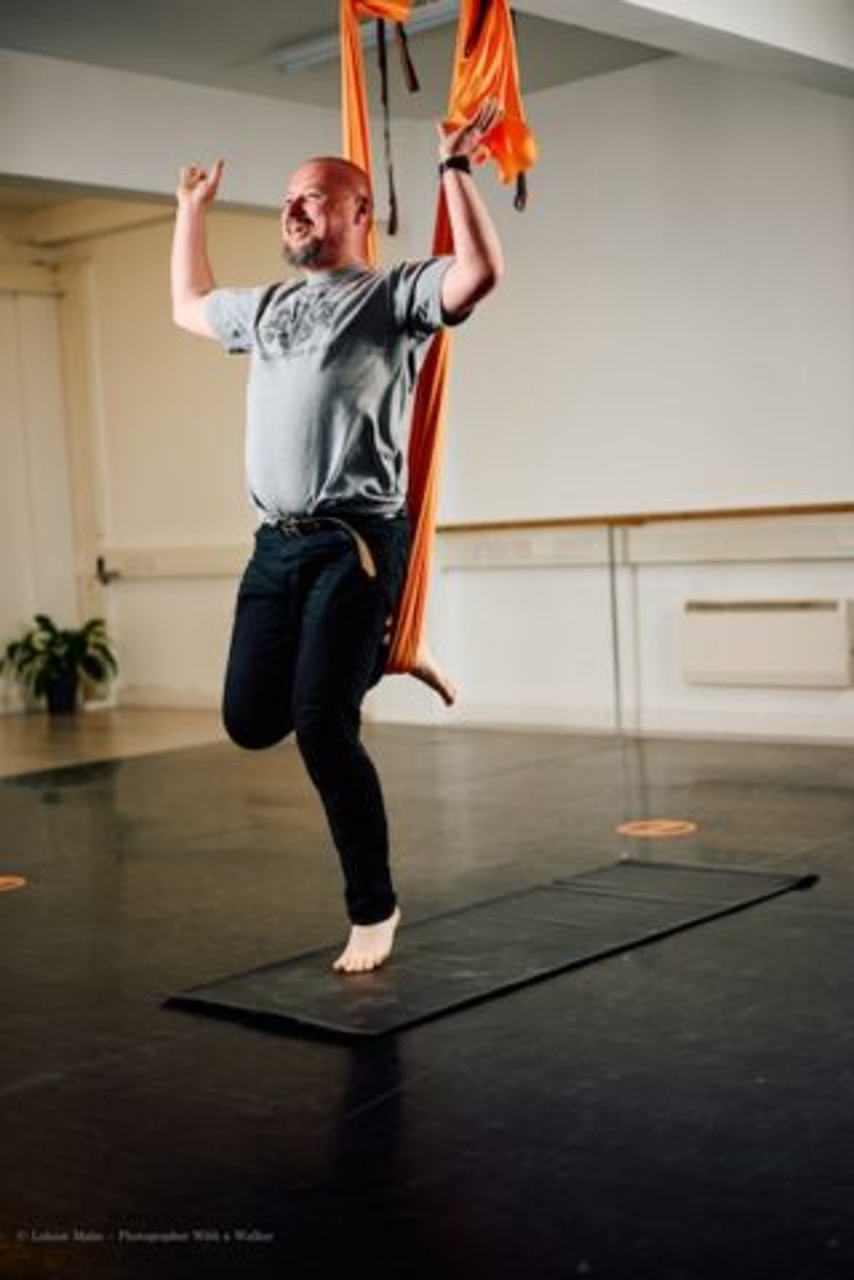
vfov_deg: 39.6
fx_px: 1779
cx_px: 427
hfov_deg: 27.0
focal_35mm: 50
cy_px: 640
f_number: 1.8
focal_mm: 50
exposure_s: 1/200
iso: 100
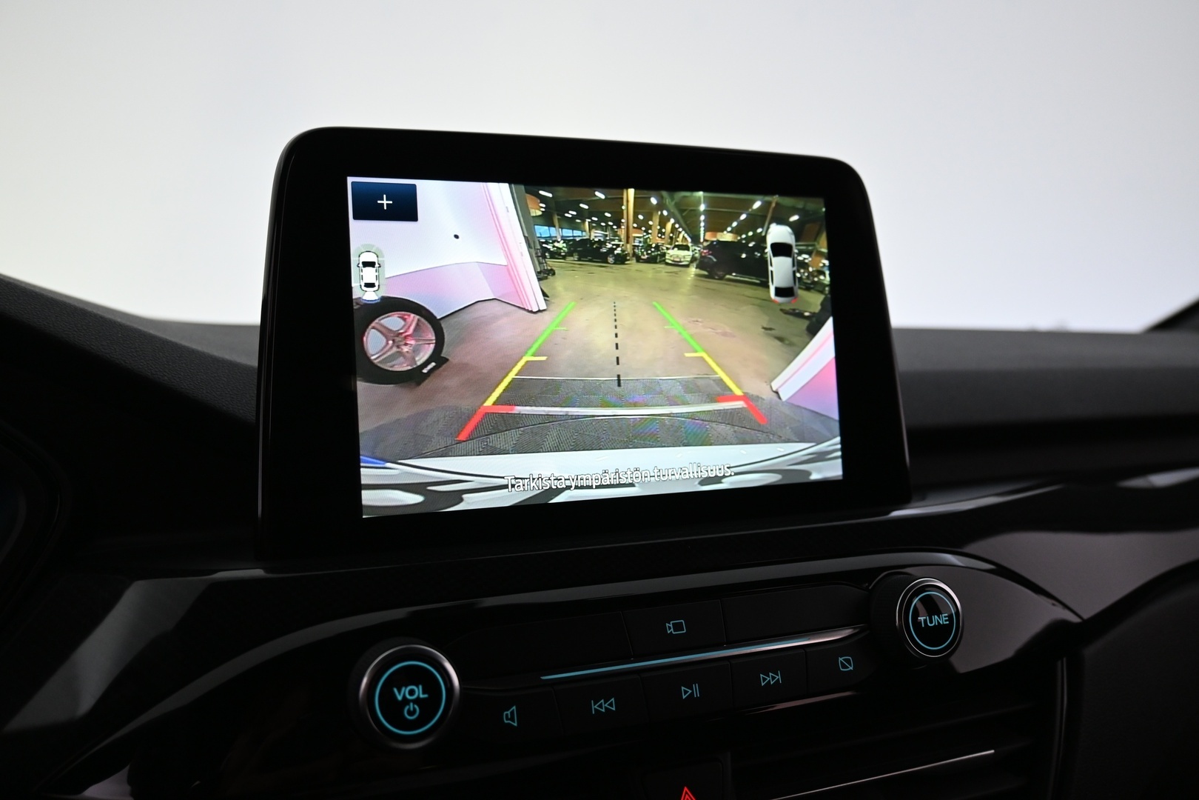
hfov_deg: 61.9
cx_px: 600
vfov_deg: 43.6
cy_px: 400
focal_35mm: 30
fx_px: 999
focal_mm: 20
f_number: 3.8
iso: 800
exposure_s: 1/30
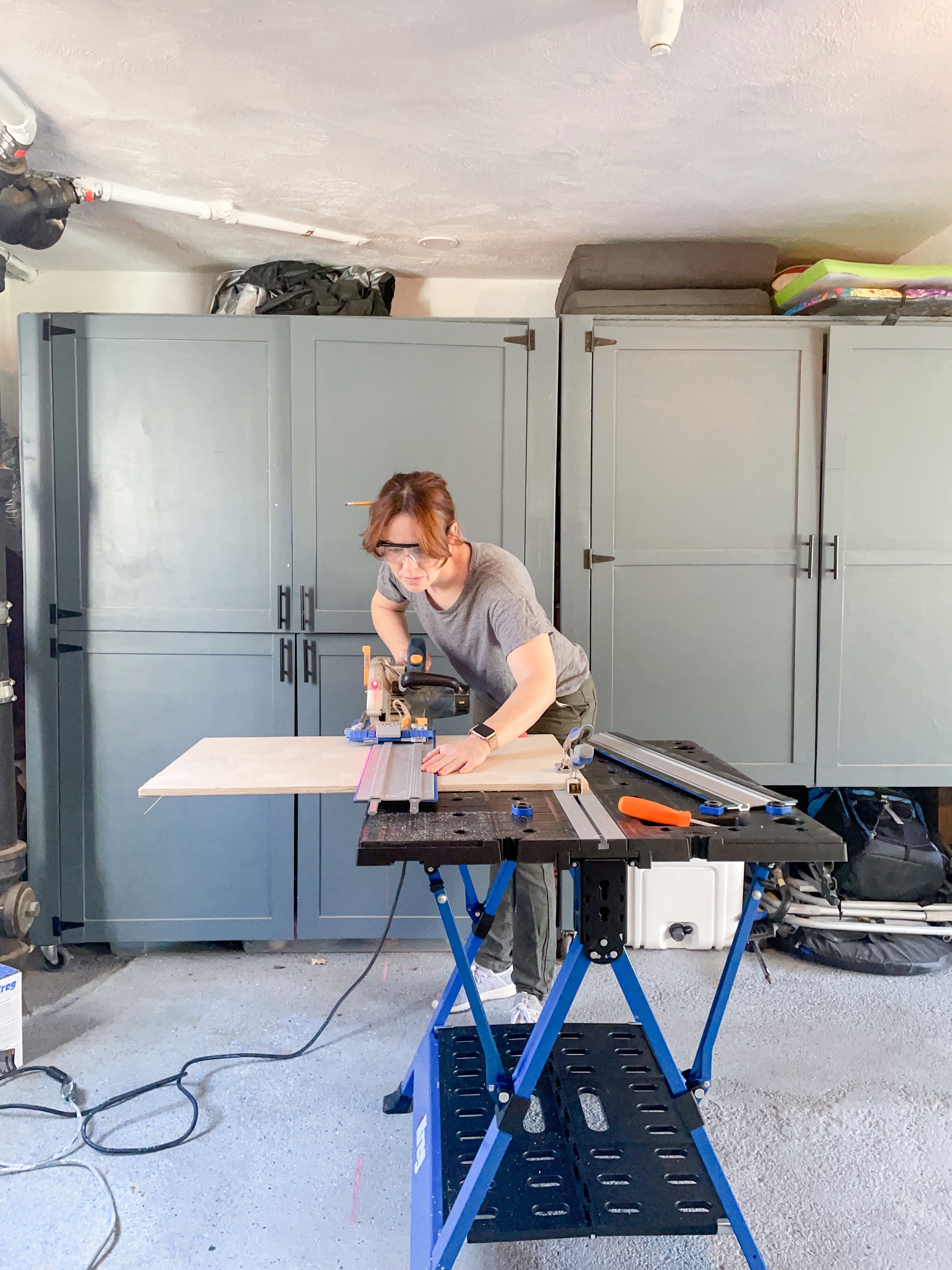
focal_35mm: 26
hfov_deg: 53.1
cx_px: 476
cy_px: 635
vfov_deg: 67.3
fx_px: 953
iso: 250
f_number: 1.6
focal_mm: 4.2
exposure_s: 1/60
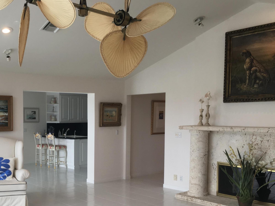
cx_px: 79
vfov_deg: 34.0
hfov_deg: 43.8
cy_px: 141
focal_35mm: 42
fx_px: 334
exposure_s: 1/60
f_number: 2.2
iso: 32
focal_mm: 4.15
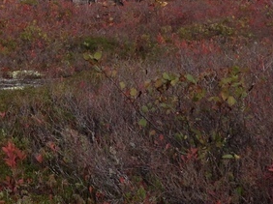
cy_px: 29
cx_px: -110
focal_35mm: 120
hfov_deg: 15.4
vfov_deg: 12.3
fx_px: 946
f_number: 2.4
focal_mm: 4.12
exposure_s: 1/459
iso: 50
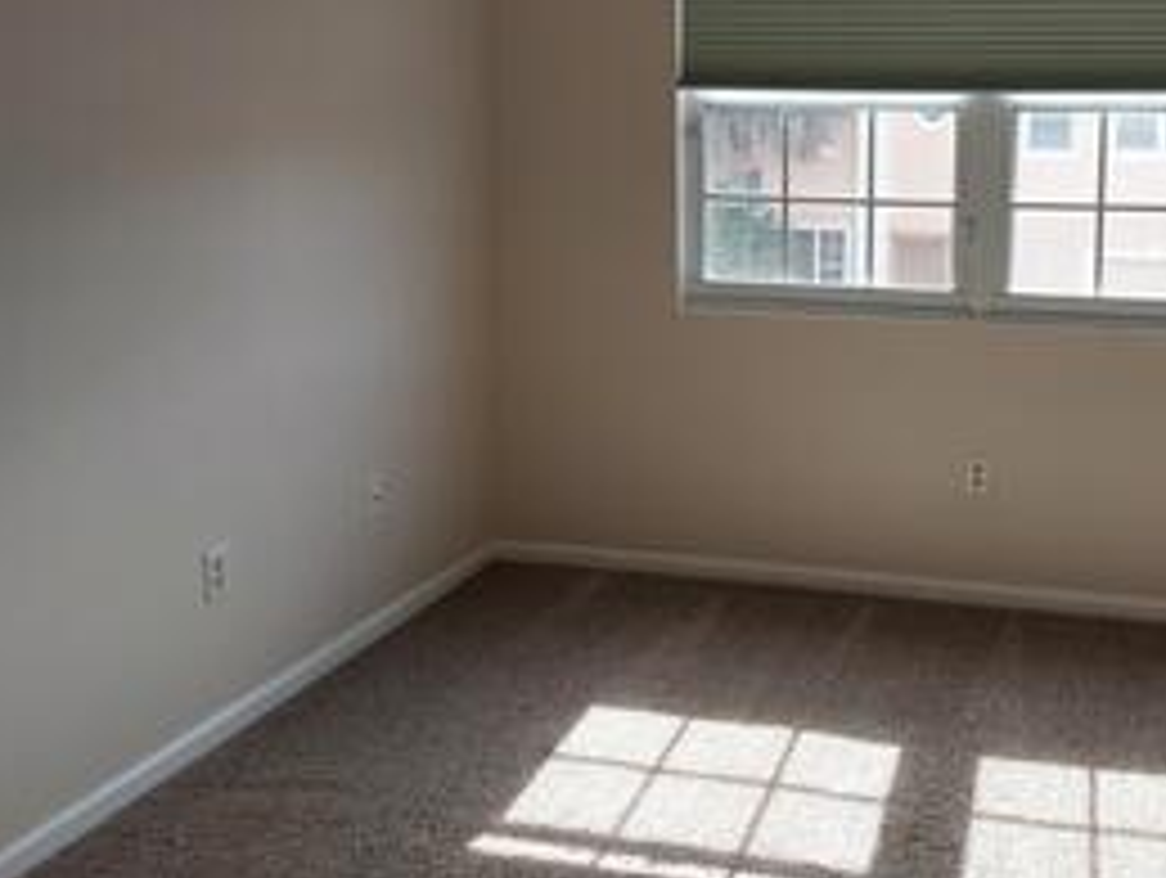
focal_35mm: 37
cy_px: 275
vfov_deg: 38.2
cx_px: 878
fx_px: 1248
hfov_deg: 48.1
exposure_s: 1/120
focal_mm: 5.23
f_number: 1.8
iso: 50
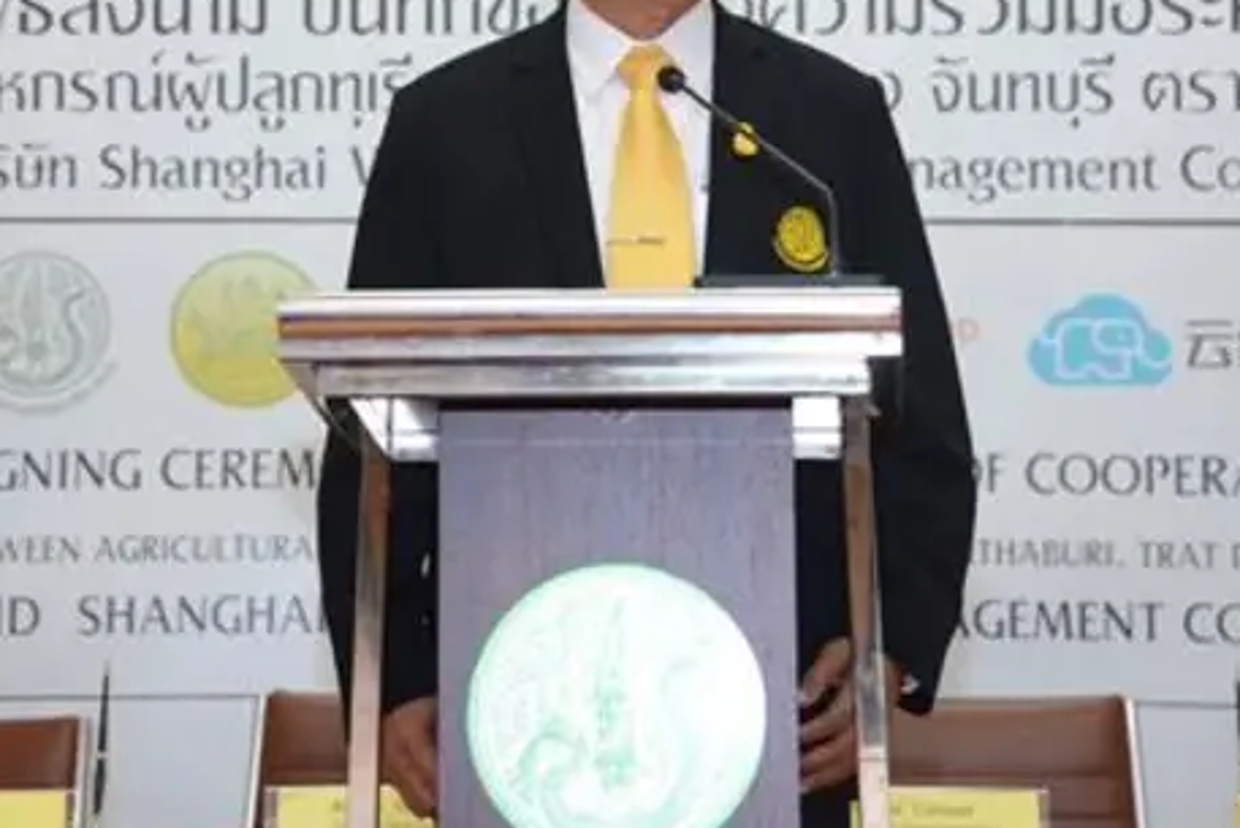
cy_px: 144
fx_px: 4823
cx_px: 592
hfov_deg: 14.6
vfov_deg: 9.8
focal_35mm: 140
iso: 3200
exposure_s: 1/160
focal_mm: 82
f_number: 5.6
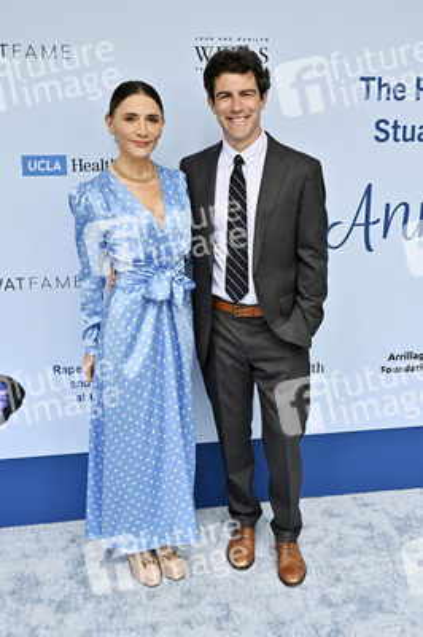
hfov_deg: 35.9
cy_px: 318
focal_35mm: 37
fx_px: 653
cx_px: 212
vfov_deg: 51.9
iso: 500
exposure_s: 1/320
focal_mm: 37
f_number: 6.3
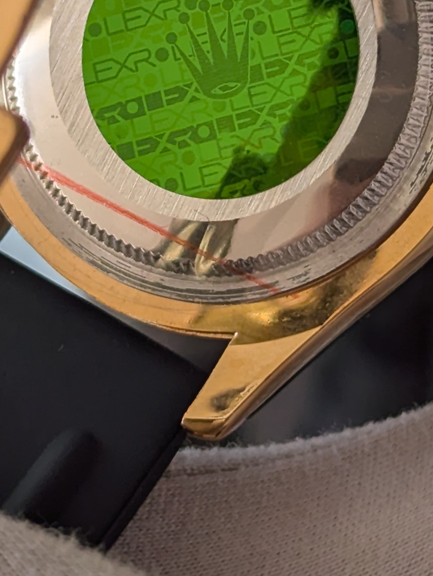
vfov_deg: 11.5
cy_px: 33
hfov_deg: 8.8
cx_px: 176
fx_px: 2829
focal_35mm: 170
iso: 64
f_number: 1.85
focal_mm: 6.81
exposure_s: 1/147
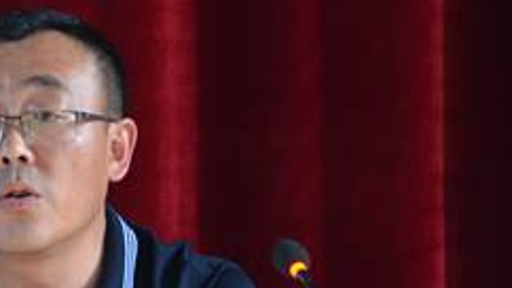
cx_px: -8
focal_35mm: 363
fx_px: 4927
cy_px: 272
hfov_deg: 5.9
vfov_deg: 3.3
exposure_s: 1/30
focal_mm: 112
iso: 800
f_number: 5.3
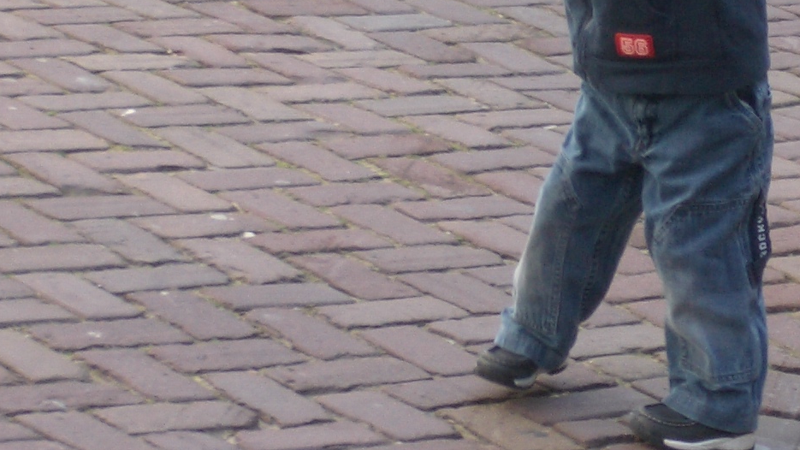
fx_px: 5982
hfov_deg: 7.6
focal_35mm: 282
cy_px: -24
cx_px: 762
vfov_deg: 4.3
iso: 50
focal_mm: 17.4
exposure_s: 1/100
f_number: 4.8
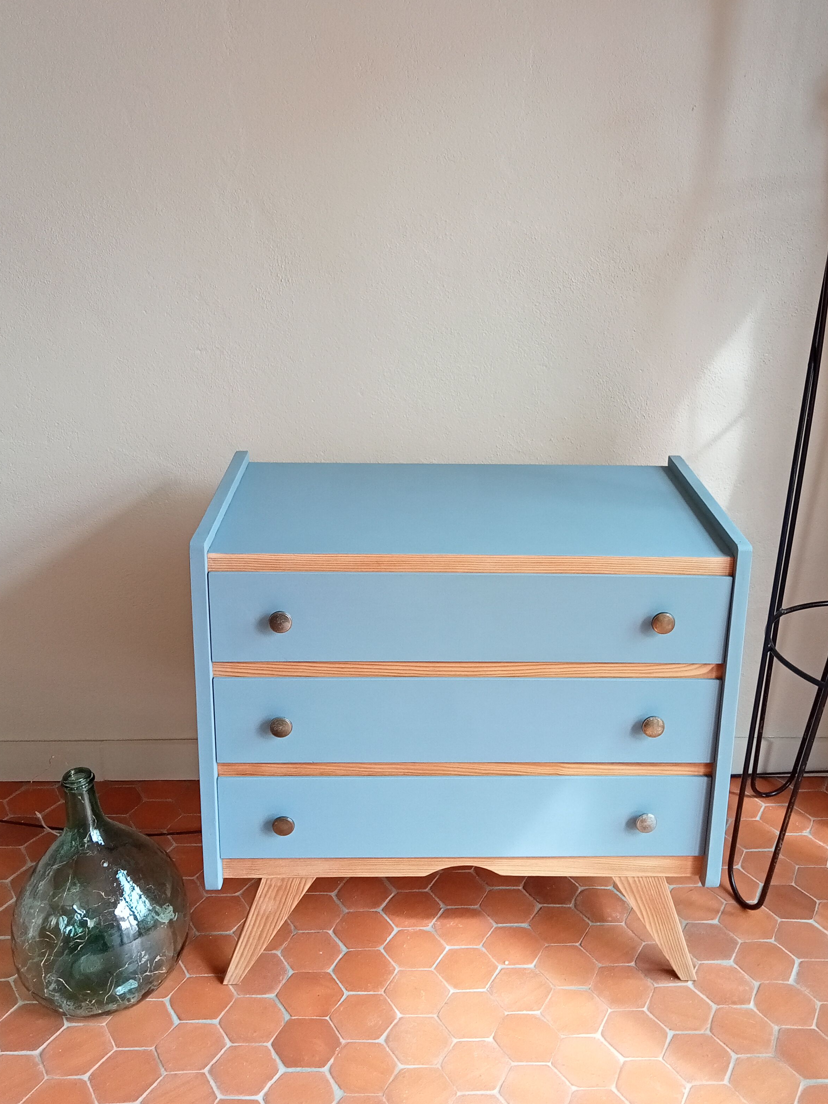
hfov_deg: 38.6
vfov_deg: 49.8
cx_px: 447
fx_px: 1180
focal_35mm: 37
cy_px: 440
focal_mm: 3.46
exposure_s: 1/33.3
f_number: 2.2
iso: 125
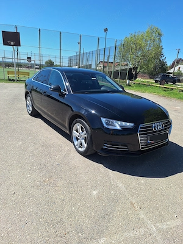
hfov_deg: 58.9
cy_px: 122
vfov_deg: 73.9
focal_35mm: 23
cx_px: 92
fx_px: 162
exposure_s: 1/2500
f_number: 1.8
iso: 40
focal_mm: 5.54
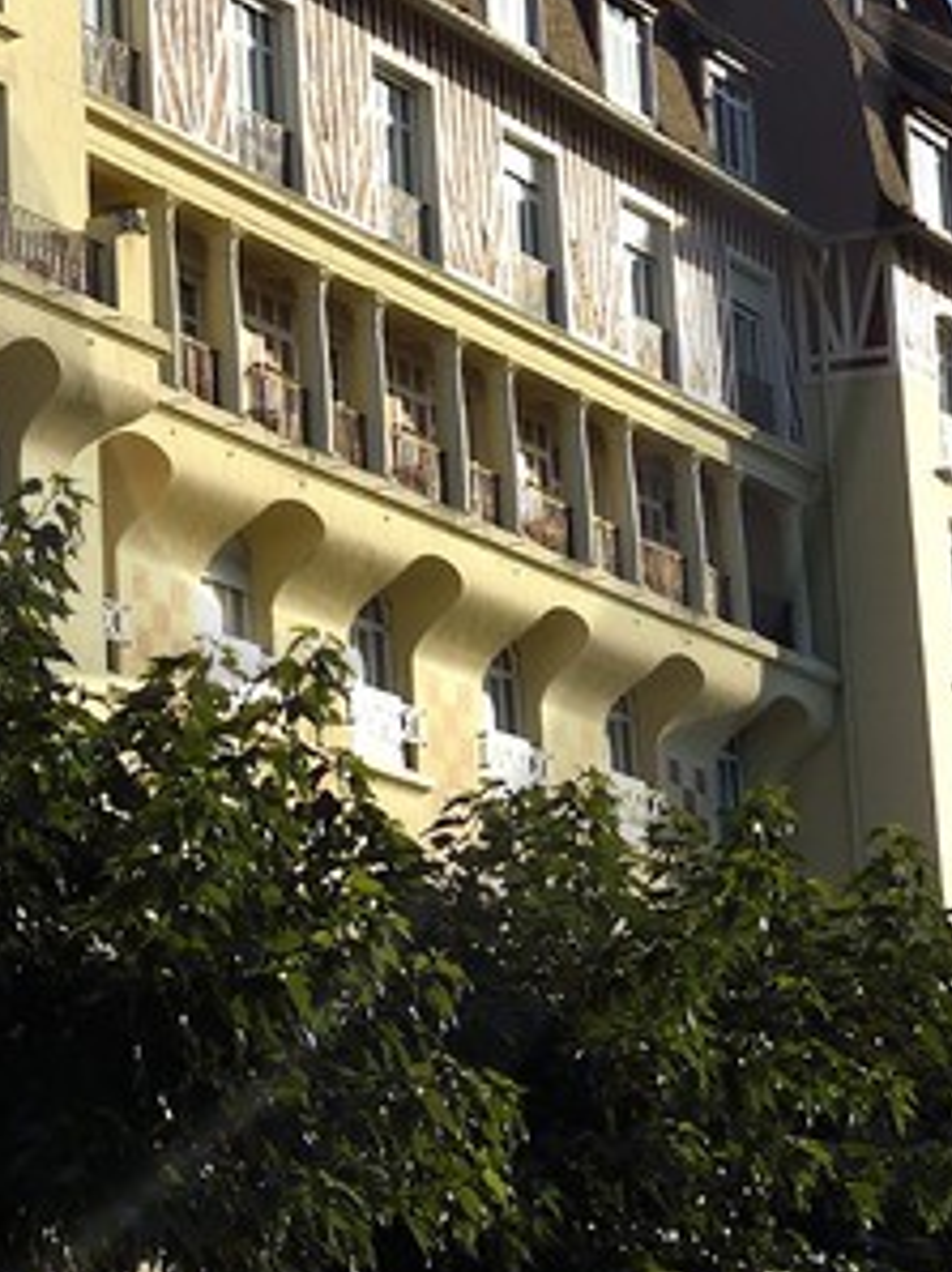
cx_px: -871
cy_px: -13
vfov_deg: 12.2
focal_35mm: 160
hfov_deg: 8.8
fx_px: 5875
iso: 200
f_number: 9
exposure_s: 1/320
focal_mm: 31
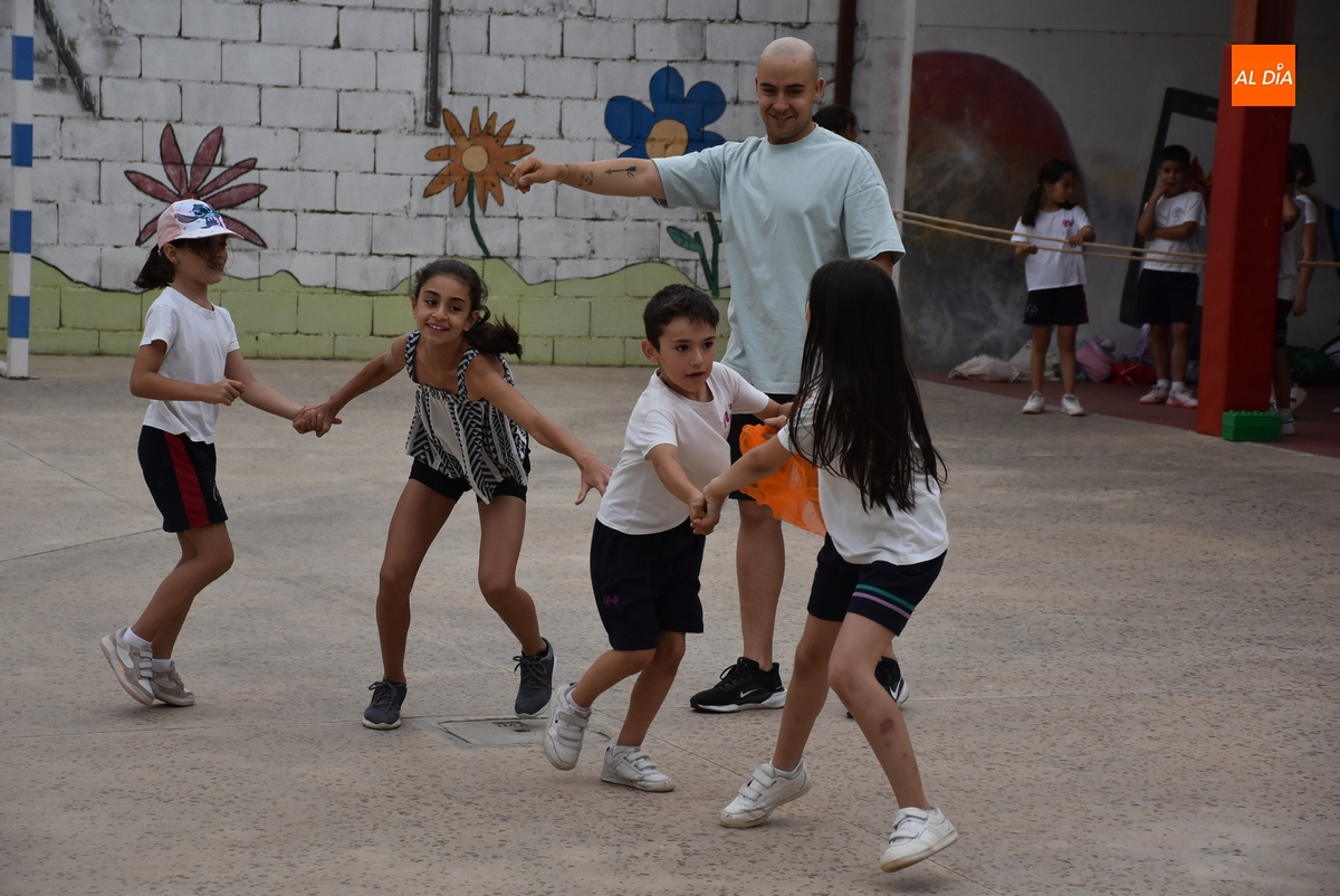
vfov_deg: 12.2
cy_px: 448
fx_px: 4190
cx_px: 670
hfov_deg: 18.2
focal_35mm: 112
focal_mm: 75
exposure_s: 1/500
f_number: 5
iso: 800
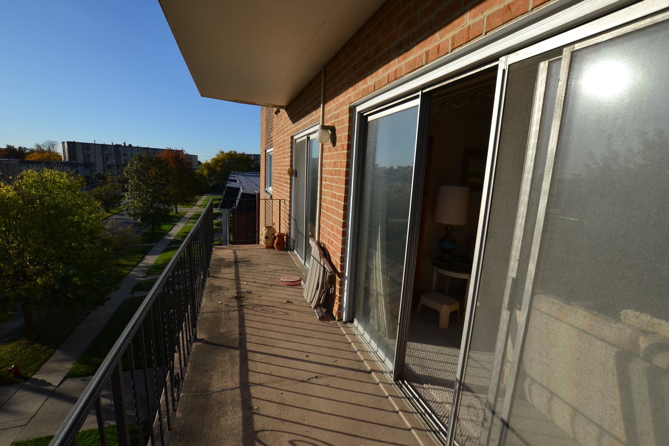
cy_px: 223
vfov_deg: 77.3
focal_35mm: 15
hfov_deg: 100.4
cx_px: 334
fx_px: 279
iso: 100
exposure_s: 1/320
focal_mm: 10
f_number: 9
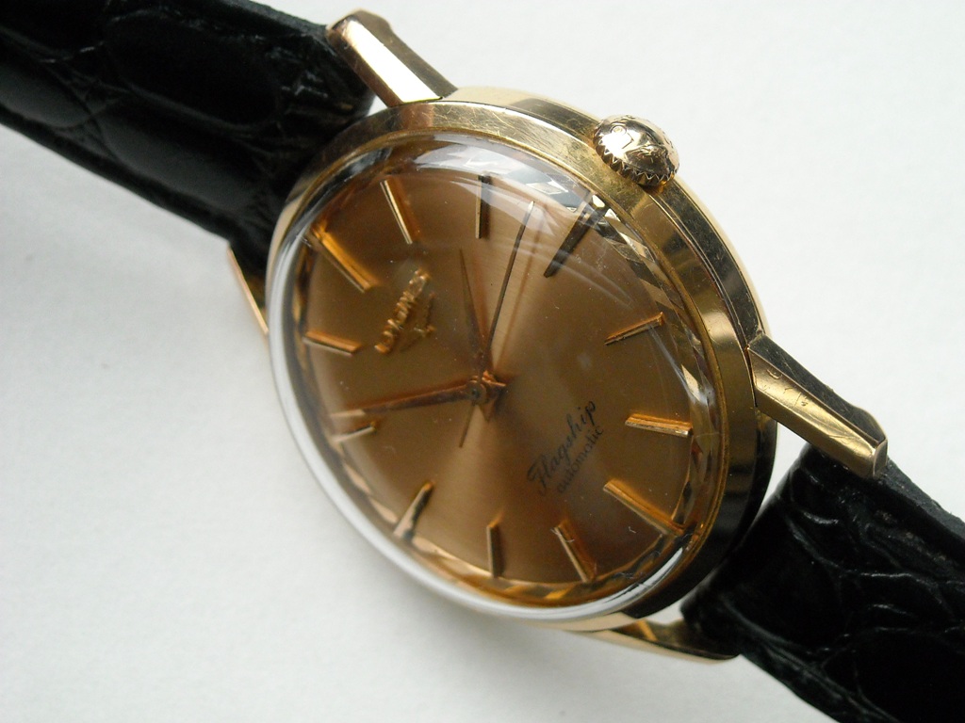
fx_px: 2927
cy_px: 362
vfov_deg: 14.1
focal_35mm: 105
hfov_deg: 18.7
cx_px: 482
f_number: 4.7
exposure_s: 1/67
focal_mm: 17.1
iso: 400
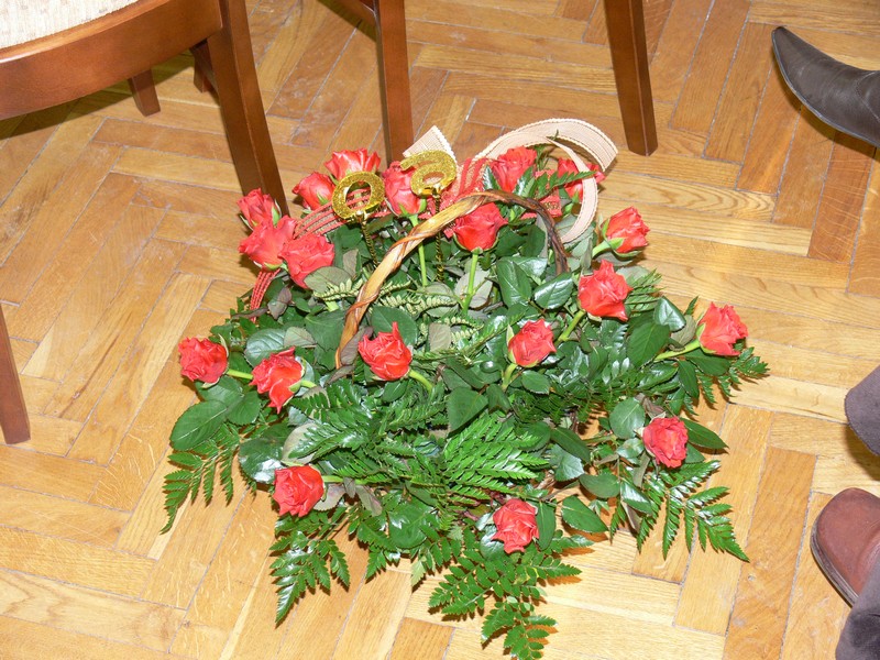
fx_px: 1780
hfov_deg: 27.8
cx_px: 440
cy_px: 330
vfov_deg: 21.0
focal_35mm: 70
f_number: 3.2
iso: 160
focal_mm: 14.8
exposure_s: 1/30
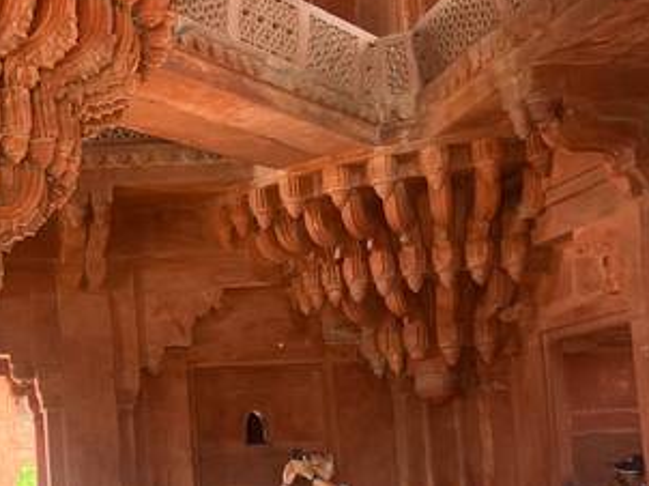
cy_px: 374
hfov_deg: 28.3
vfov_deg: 23.3
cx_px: -73
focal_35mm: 62
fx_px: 1161
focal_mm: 5.1
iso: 125
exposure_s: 1/121
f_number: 1.6
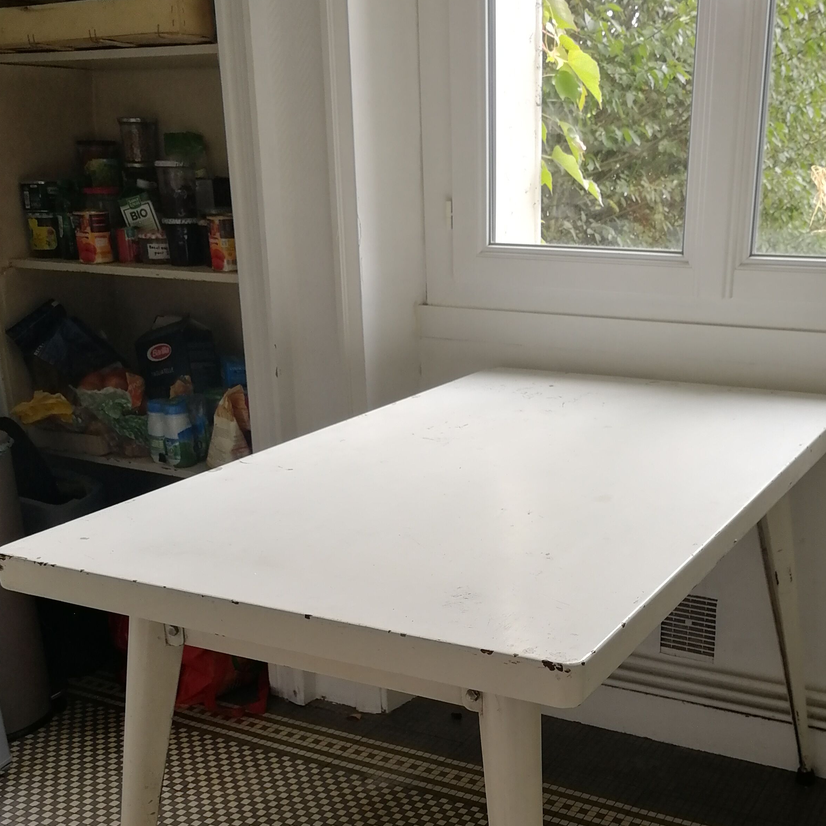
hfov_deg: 41.6
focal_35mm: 40
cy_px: 632
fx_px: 1080
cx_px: 509
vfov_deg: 40.5
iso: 80
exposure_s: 1/50
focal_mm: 3.95
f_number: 2.2
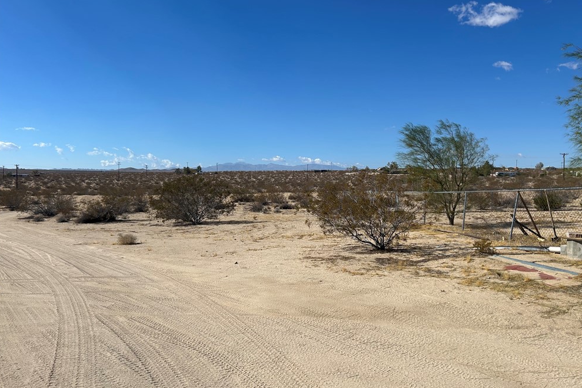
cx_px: 295
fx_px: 453
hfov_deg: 65.5
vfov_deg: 46.4
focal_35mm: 28
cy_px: 193
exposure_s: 1/8696
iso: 50
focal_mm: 5.7
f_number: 1.5
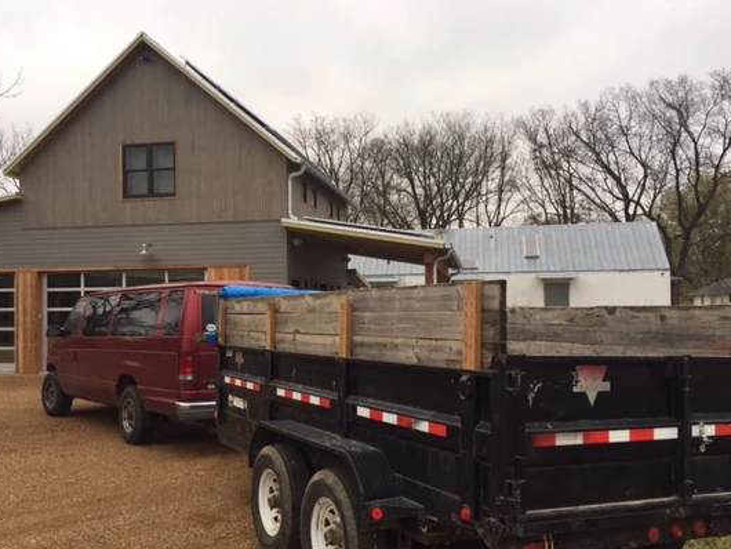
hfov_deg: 52.4
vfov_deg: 40.7
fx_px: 739
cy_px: 309
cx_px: 312
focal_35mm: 35
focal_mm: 4.15
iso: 32
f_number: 2.2
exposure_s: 1/120
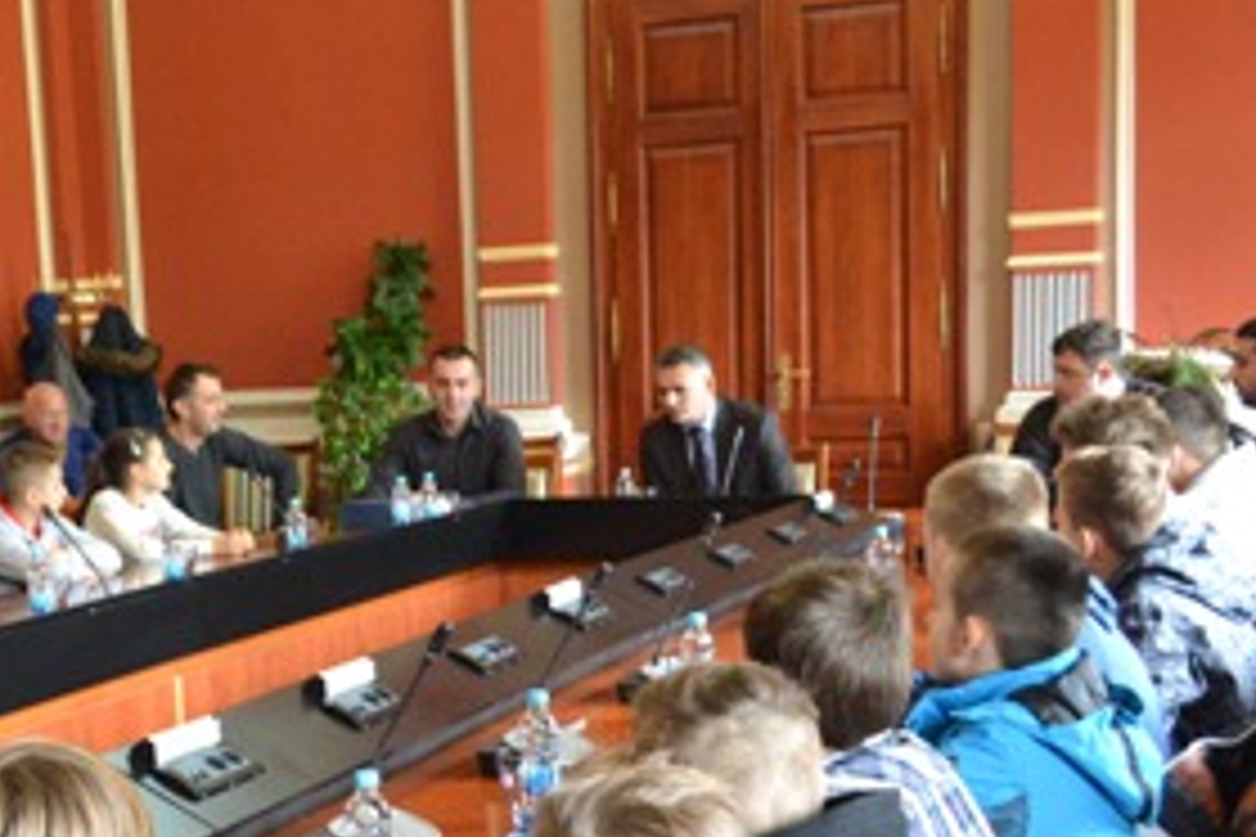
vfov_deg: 21.5
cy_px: 713
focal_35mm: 62
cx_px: 212
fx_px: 2163
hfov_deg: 31.4
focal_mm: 18
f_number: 4.5
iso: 3200
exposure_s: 1/60
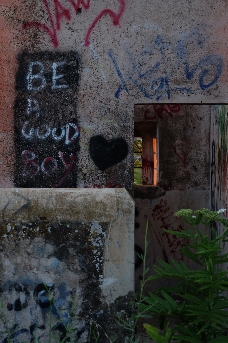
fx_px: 855
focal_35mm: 90
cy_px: 172
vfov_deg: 22.6
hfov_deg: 15.2
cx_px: 114
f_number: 5.6
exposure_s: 1/125
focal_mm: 60
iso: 800
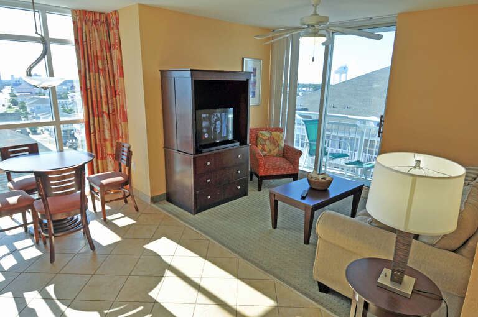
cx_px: 239
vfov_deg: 59.4
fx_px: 278
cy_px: 158
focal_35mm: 21
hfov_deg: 81.3
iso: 200
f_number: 6.3
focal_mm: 14
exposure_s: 1/160
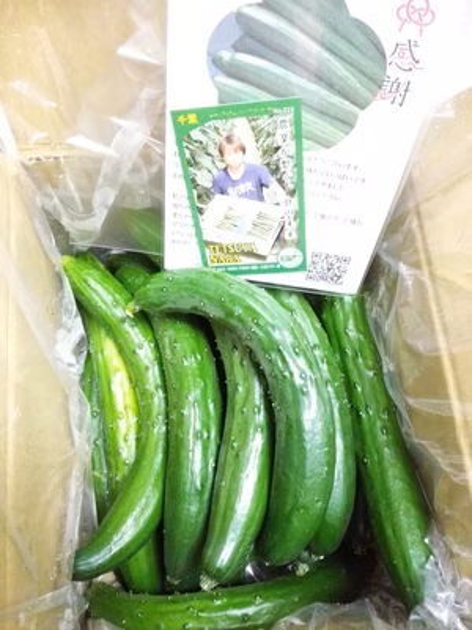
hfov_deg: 48.2
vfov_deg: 61.7
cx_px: 236
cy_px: 315
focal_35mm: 29
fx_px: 527
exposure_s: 1/17.1
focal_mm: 3.8
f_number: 2
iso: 1000
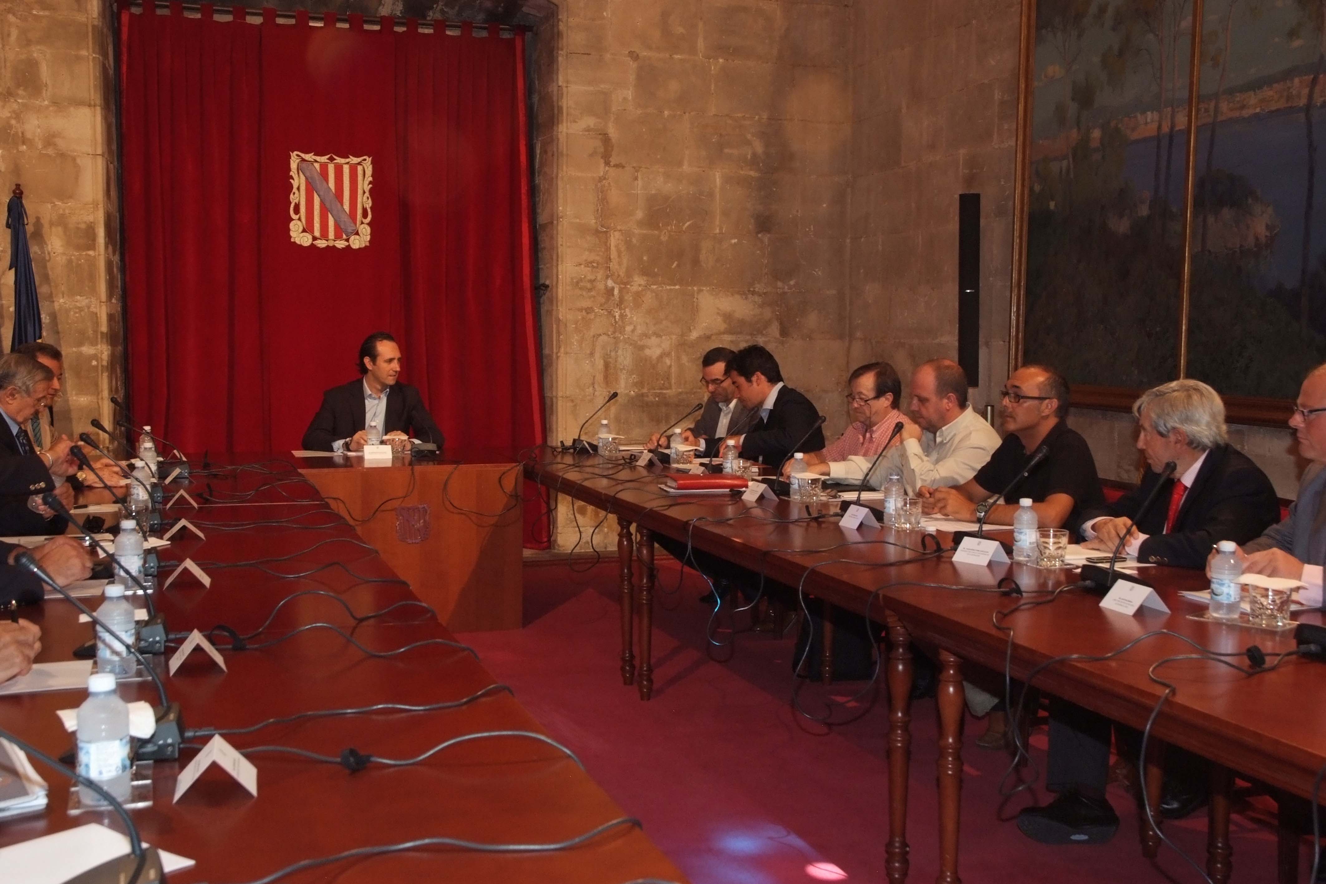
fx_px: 1400
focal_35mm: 38
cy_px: 442
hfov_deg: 50.7
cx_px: 663
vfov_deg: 35.1
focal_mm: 25
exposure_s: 1/60
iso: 1000
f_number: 6.3
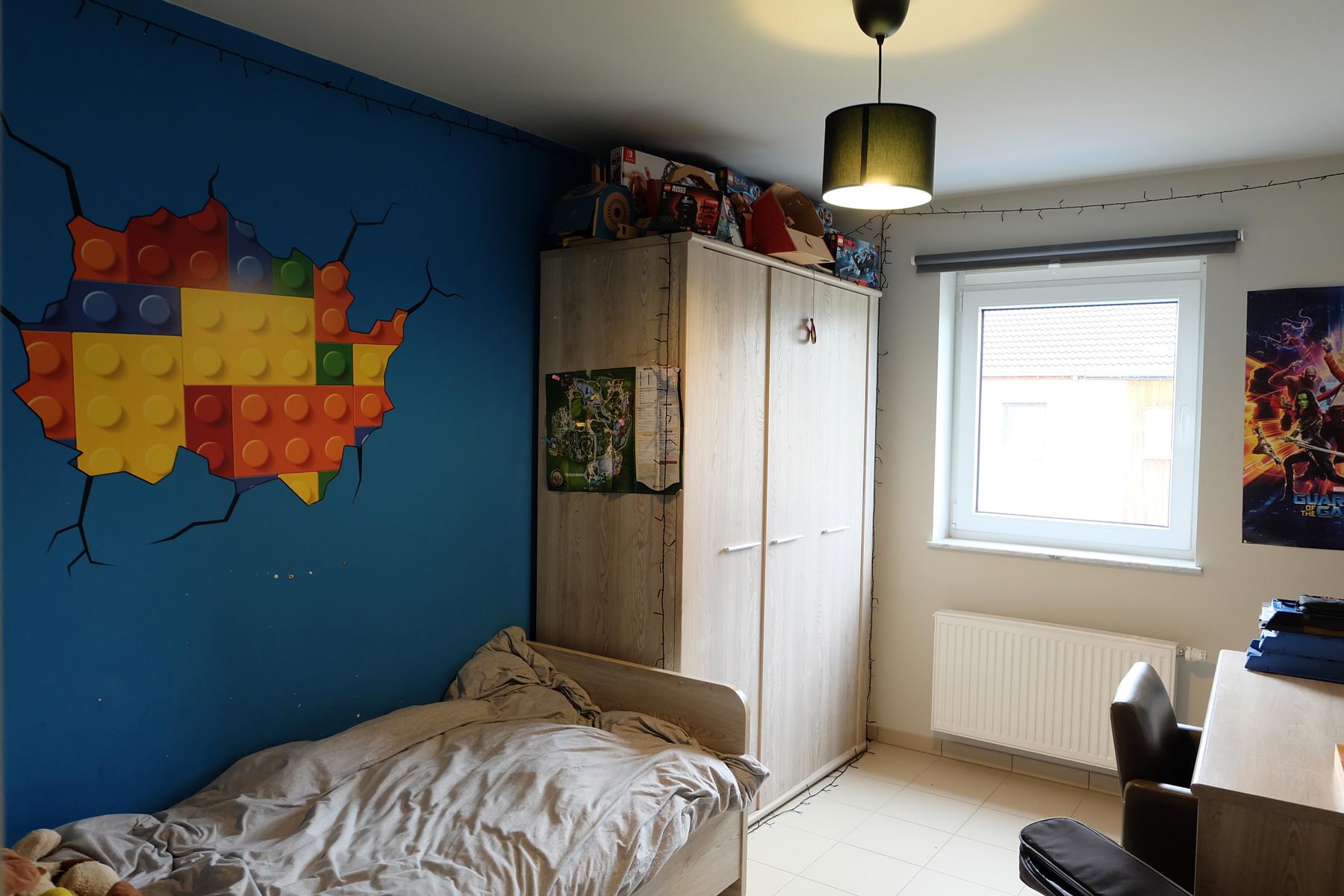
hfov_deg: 73.7
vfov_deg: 53.1
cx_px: 672
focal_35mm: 24
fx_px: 896
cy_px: 448
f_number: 3.5
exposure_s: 1/30
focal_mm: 16
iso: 640
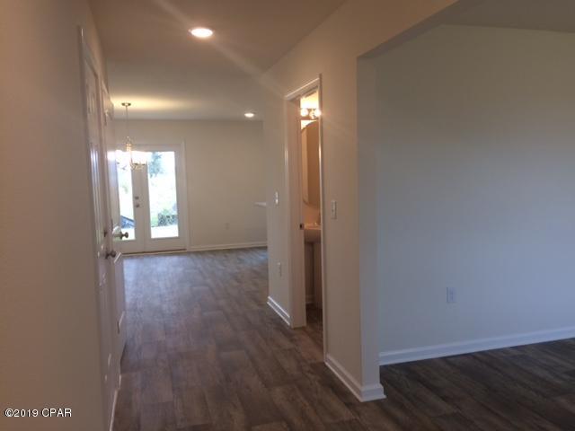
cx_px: 288
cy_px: 216
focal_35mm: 29
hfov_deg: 61.7
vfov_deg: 48.2
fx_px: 482
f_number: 2.2
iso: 40
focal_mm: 4.15
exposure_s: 1/40
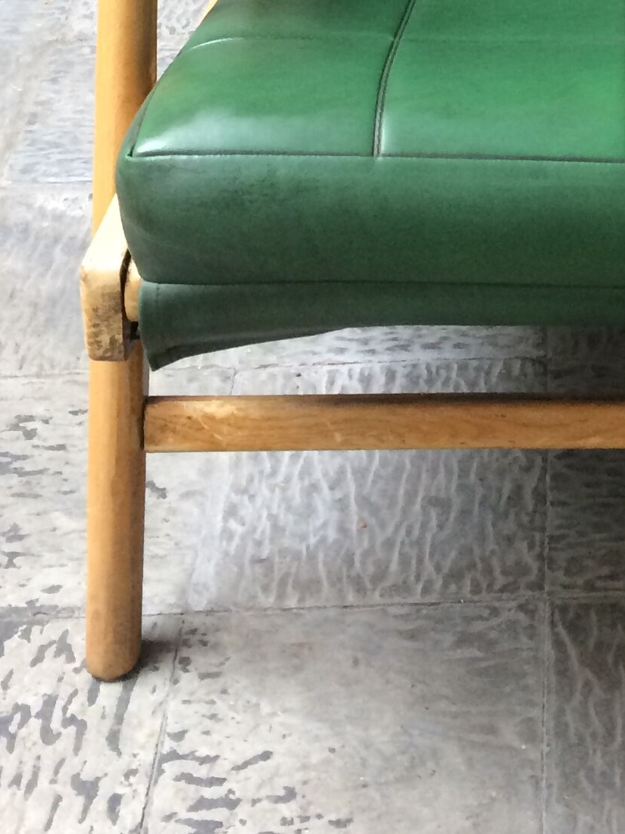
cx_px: 665
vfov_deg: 20.7
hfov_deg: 16.7
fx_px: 2072
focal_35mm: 86
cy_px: -255
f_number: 2.2
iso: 64
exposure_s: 1/33
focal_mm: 4.15
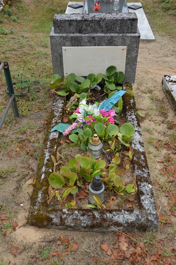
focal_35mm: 36
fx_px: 264
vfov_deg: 53.2
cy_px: 132
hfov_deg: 36.8
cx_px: 88
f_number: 5.6
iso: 200
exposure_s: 1/125
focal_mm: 24
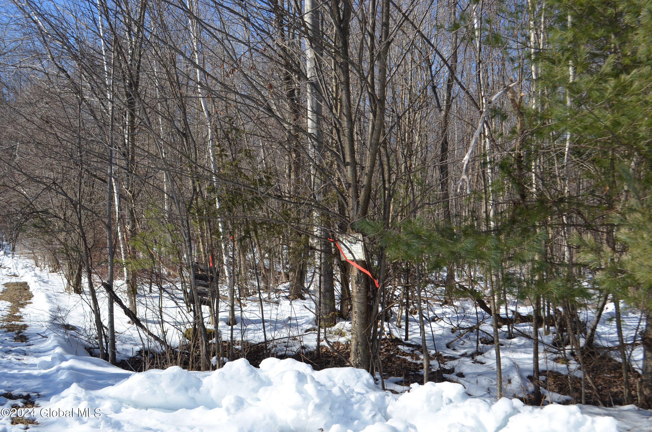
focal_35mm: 39
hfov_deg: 49.6
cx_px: 326
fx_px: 705
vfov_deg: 34.1
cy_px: 216
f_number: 8
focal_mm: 26
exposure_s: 1/250
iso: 110
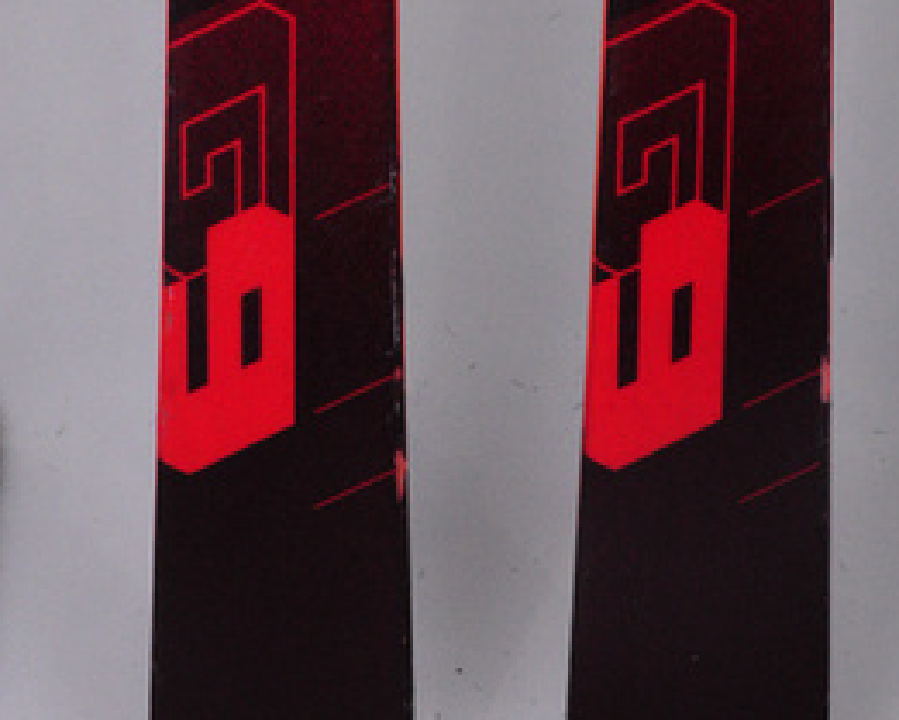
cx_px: 498
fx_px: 4259
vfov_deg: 9.6
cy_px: 48
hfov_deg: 12.0
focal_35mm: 160
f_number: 16
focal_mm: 66
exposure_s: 1/180
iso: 3200
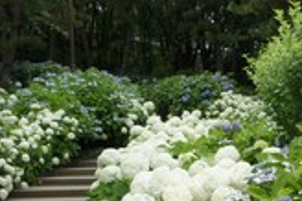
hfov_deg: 23.6
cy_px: 190
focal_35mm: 84
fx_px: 706
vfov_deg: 15.9
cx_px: 263
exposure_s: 1/250
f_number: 8
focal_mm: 23
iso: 200
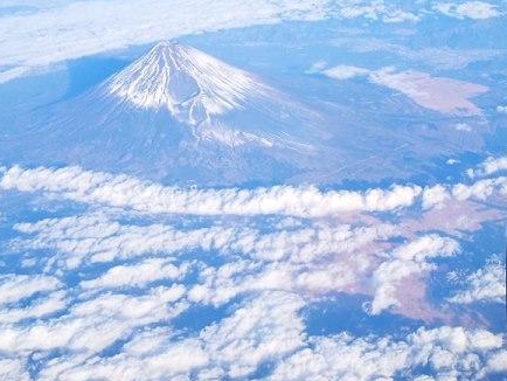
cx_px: 282
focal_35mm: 68
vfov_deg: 21.6
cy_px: 231
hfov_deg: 28.5
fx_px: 997
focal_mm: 4.5
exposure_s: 1/711
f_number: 2.2
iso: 50
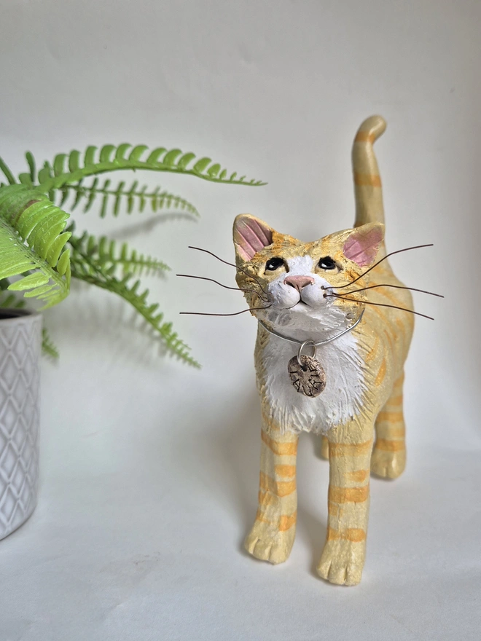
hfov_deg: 58.9
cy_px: 320
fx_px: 426
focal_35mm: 23
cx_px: 240
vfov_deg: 73.9
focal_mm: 5.4
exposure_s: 1/182
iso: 64
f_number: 1.8
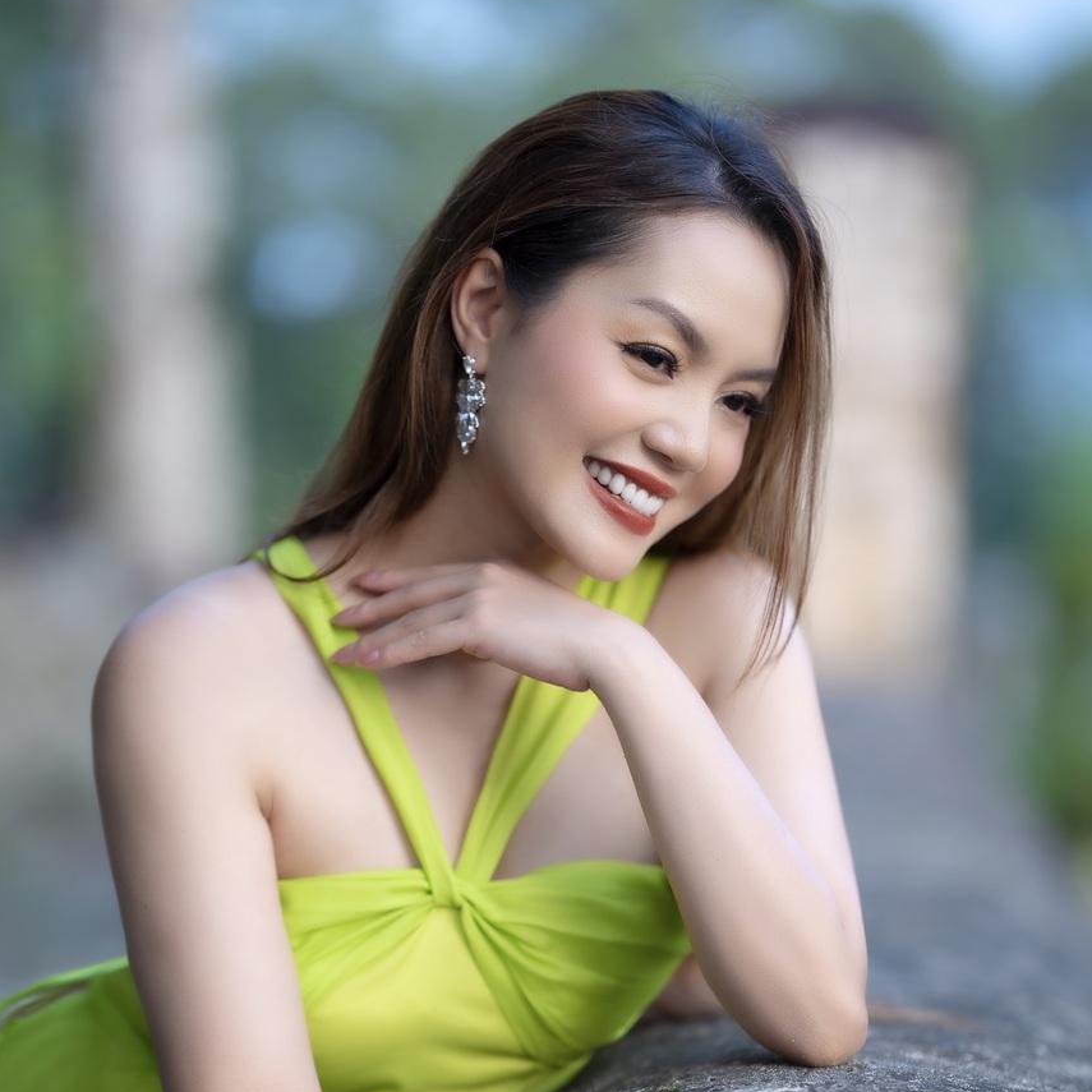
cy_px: 755
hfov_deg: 16.0
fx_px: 3890
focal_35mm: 109
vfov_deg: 15.9
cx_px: 547
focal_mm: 85
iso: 125
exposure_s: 1/400
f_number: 1.4
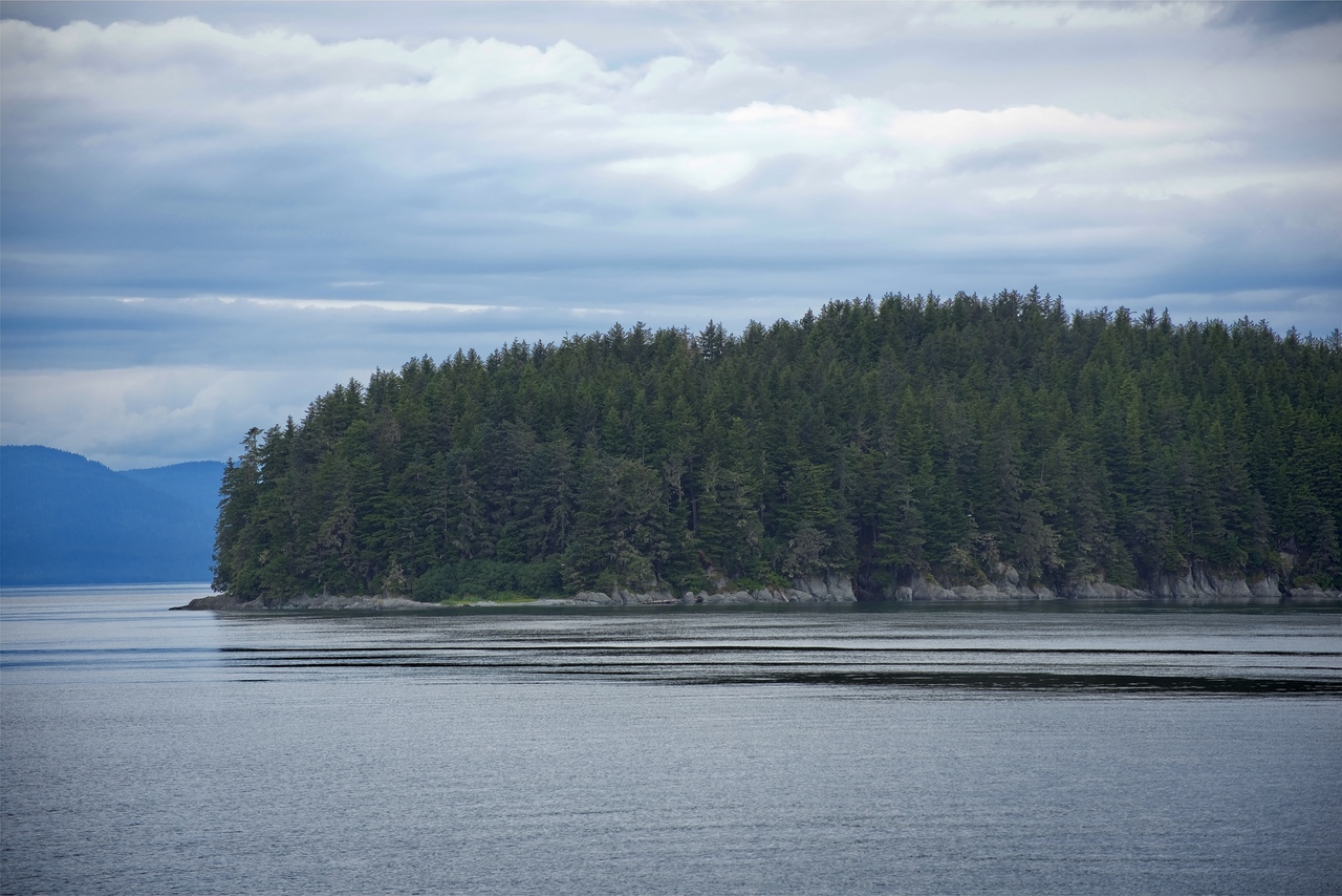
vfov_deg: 9.5
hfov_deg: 14.2
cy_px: 448
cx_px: 671
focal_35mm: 145
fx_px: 5406
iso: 100
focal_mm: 145
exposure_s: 1/320
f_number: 8
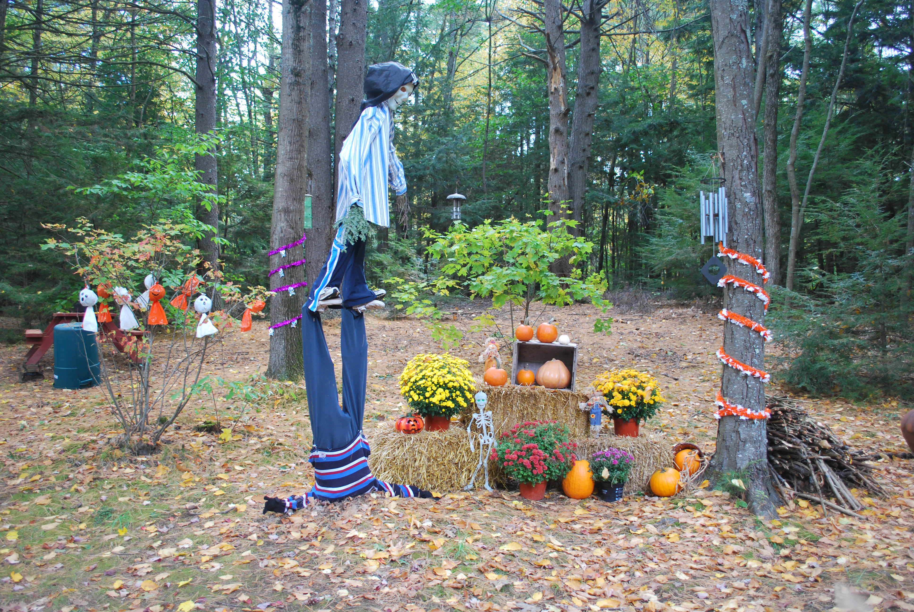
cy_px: 306
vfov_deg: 43.7
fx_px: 763
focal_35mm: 30
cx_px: 457
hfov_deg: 61.9
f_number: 3.8
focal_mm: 20
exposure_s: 1/40
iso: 200
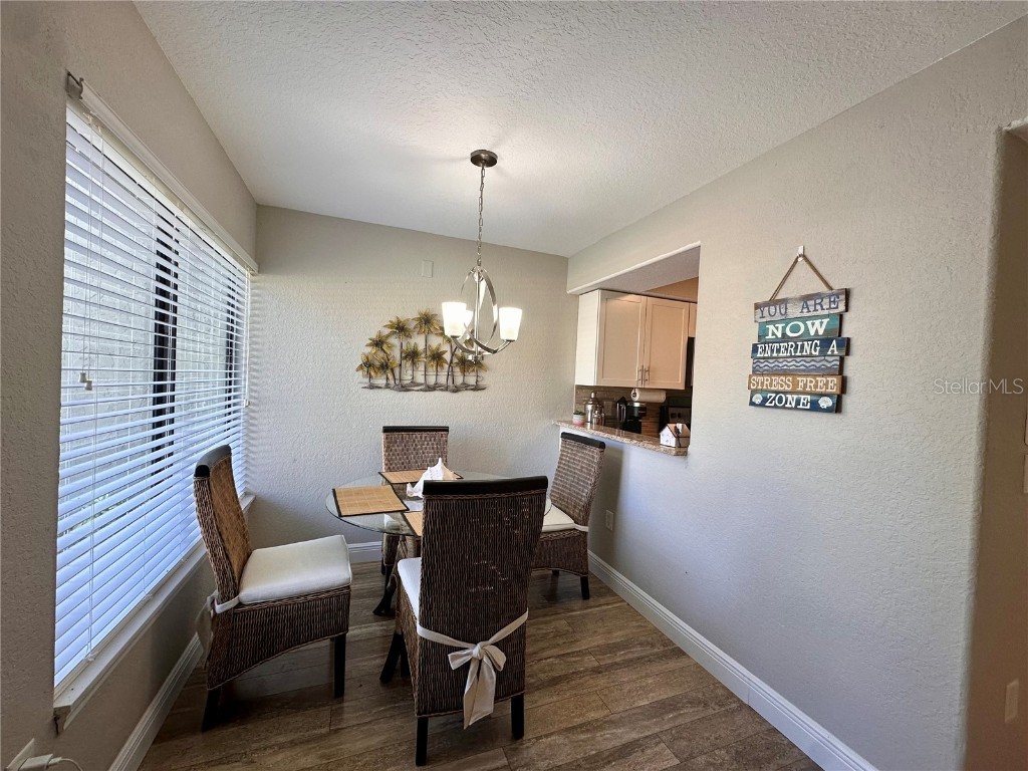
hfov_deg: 102.1
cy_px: 386
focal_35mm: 14
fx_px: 416
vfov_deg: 85.7
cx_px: 514
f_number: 2.2
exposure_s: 1/120
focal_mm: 2.22
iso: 125
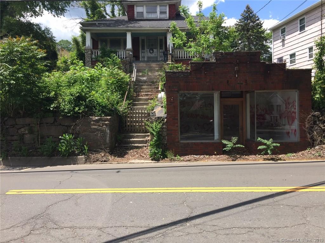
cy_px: 122
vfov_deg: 48.2
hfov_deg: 61.7
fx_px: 272
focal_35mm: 29
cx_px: 162
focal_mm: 4.15
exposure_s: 1/824
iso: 32
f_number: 2.2
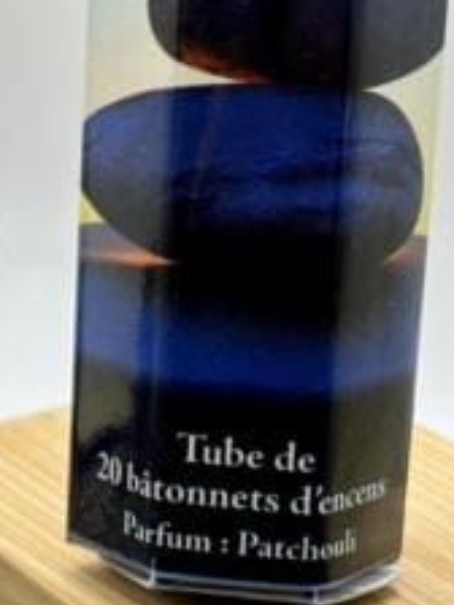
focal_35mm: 155
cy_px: 444
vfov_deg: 12.7
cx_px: -22
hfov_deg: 9.5
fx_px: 2710
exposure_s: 1/283
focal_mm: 5.96
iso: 32
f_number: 1.6
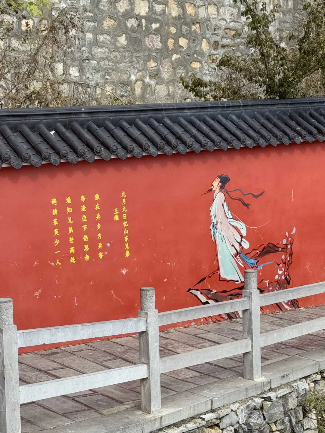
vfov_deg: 39.7
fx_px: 601
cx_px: 162
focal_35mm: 48
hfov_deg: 30.3
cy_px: 216
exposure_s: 1/1818
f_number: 1.78
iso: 64
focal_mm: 6.76
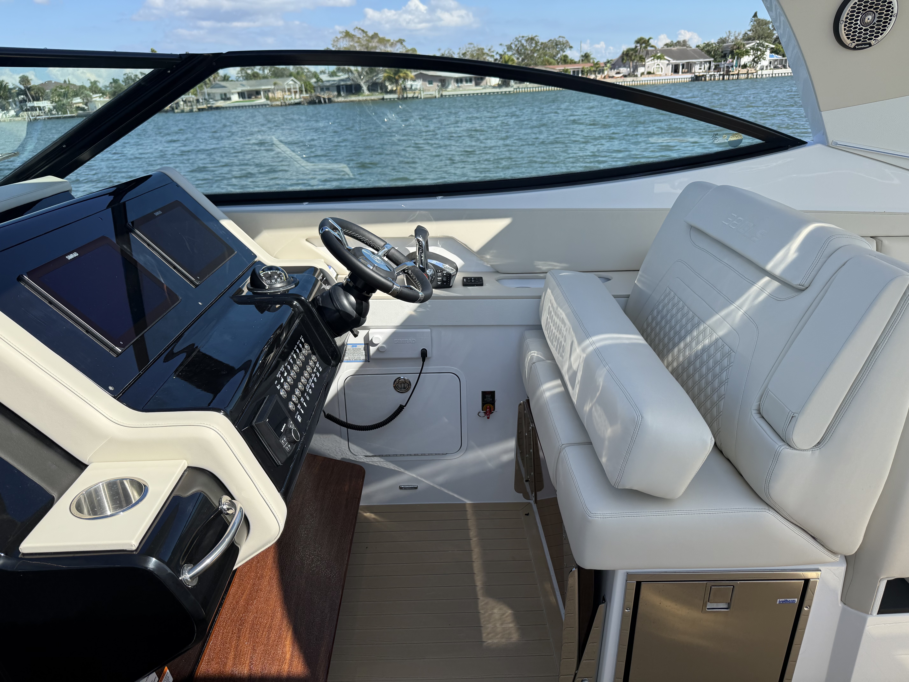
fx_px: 630
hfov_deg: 71.6
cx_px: 454
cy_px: 341
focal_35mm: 24
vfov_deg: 56.8
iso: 125
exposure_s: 1/4405
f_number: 1.78
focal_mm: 6.76
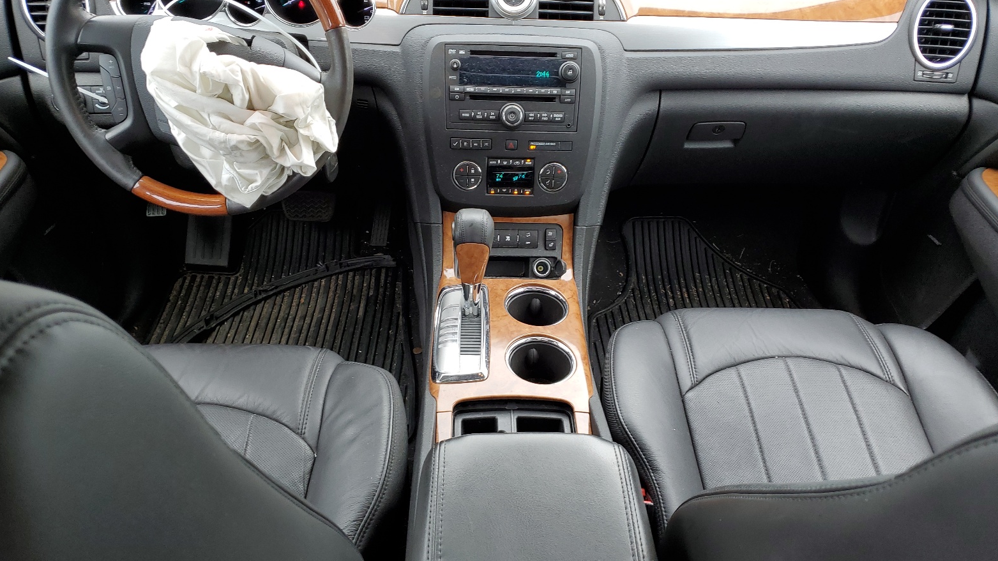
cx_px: 494
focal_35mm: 29
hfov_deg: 66.1
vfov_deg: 40.2
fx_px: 767
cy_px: 281
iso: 50
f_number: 1.5
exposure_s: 1/123
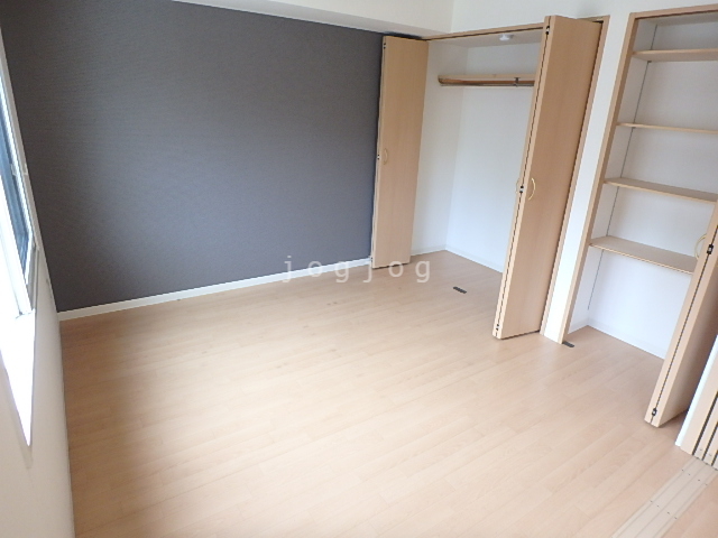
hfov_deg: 79.0
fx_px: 436
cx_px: 359
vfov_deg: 63.4
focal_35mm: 21
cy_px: 269
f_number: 3.5
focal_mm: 3.7
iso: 250
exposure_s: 1/30
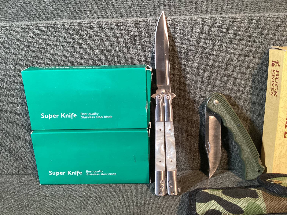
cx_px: 144
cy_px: 108
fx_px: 257
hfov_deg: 58.3
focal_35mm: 31
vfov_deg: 45.4
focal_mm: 3.3
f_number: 2.4
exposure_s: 1/40
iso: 320
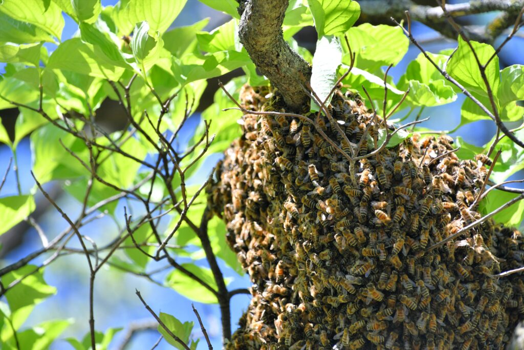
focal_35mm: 450
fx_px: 6550
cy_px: 175
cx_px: 262
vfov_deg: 3.1
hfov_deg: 4.6
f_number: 8
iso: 200
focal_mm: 300
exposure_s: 1/250
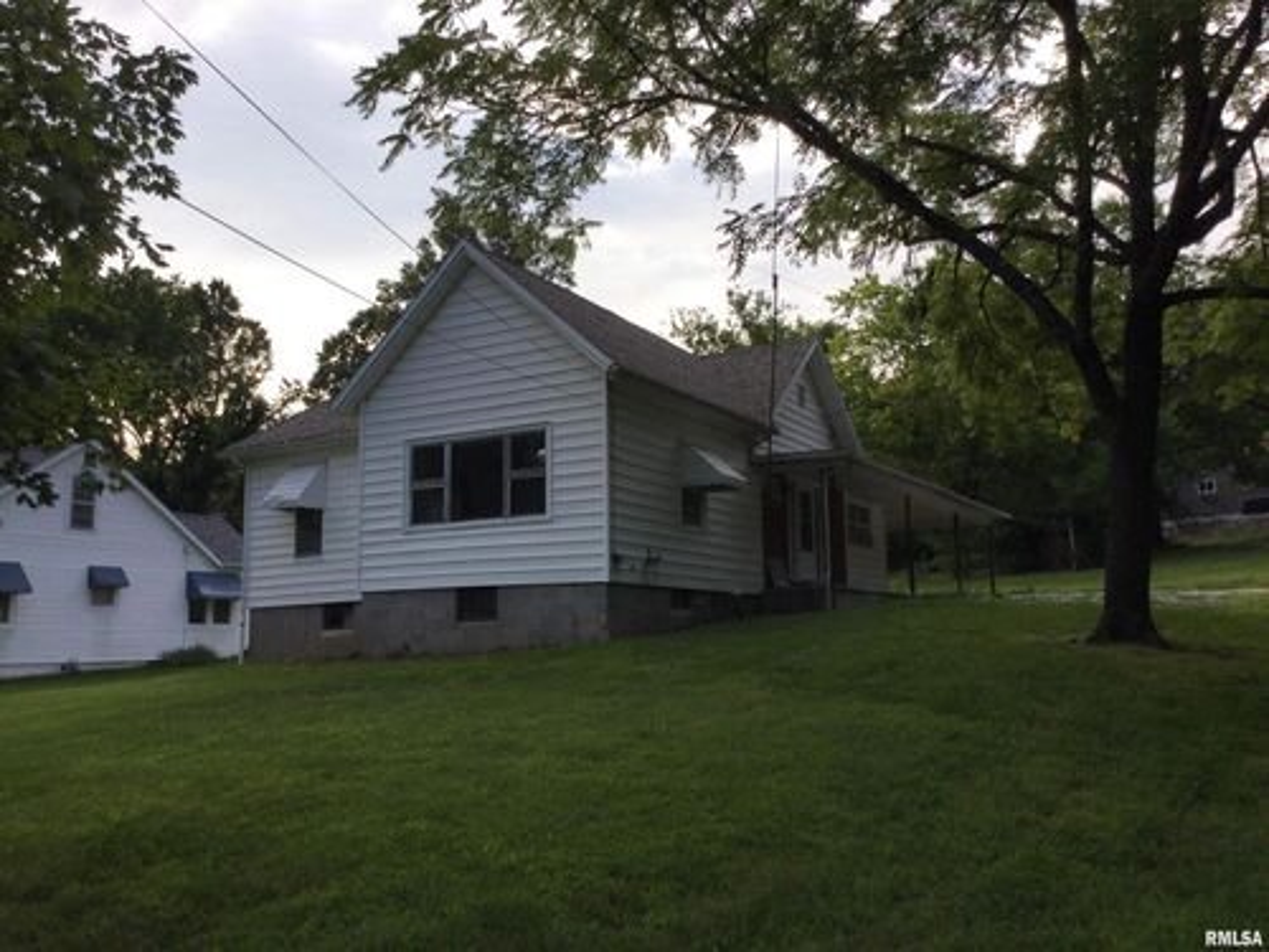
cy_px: 476
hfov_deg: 58.4
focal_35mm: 31
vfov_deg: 45.4
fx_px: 1136
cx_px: 634
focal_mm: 3.3
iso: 25
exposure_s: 1/312
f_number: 2.4
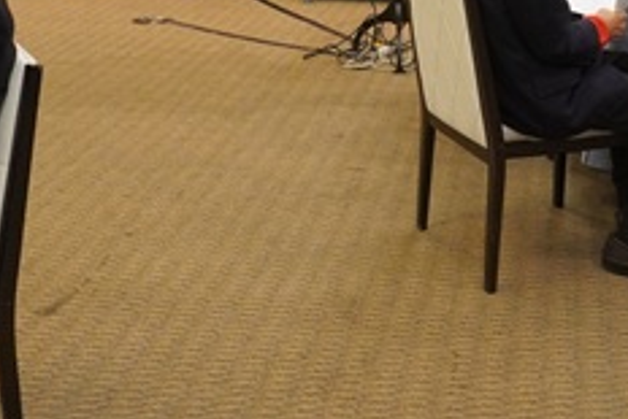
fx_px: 1082
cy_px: -95
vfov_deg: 20.4
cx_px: 344
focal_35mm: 62
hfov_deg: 32.3
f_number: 4
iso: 3200
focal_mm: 16
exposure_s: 1/160
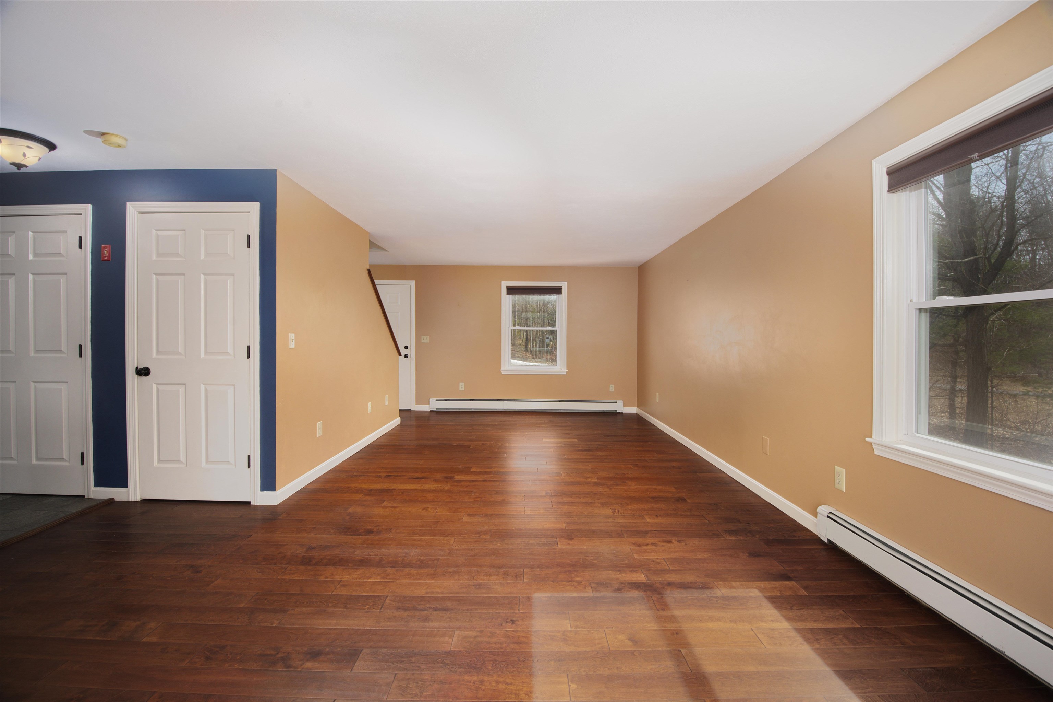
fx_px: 439
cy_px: 351
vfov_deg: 77.3
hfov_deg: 100.4
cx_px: 526
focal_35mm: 15
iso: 320
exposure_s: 1/1.25
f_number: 9
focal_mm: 15
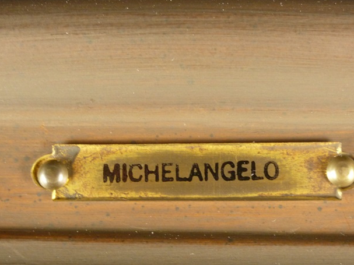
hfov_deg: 33.2
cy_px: 172
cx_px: 183
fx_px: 593
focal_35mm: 58
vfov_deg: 25.1
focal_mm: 7.9
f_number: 3.8
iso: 400
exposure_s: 1/30
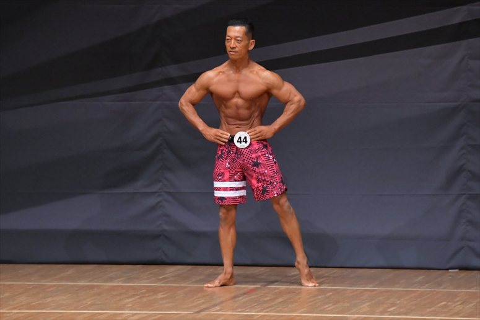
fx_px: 4598
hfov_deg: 6.0
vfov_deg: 4.0
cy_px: 160
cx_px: 240
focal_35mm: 345
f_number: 5.6
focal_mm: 230
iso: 6400
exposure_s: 1/400
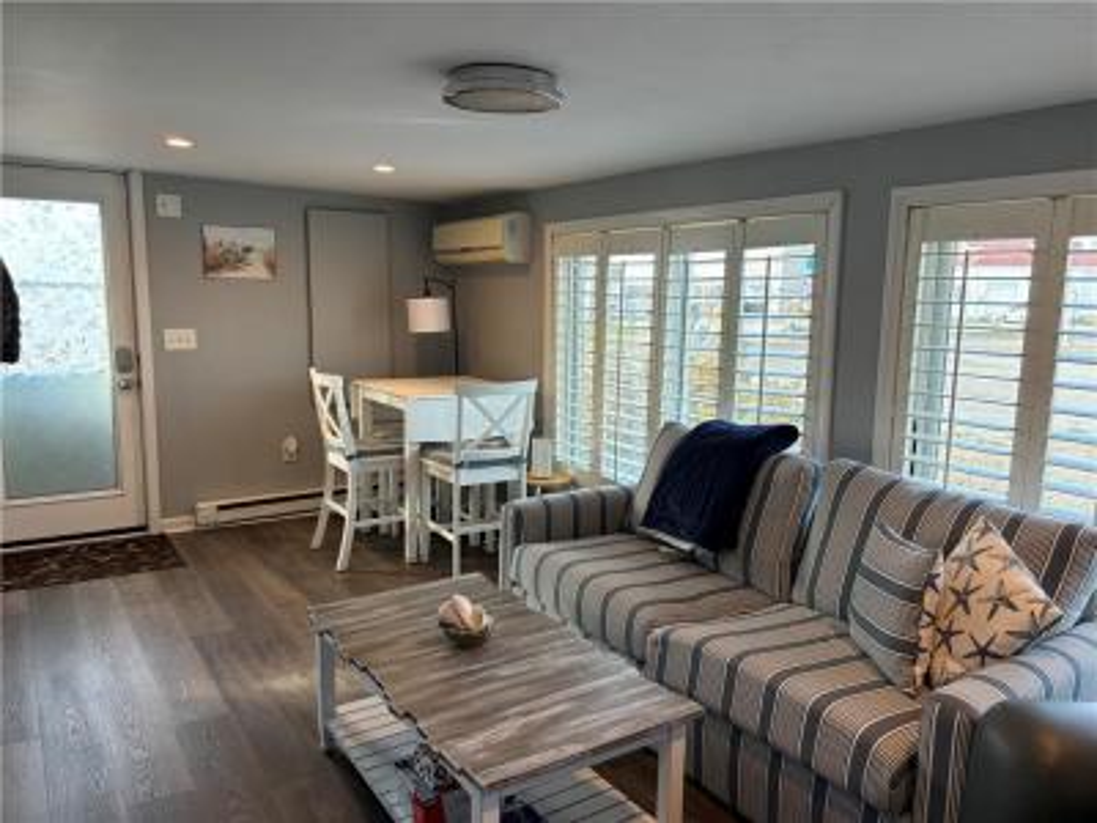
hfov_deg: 67.3
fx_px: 824
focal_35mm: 26
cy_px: 412
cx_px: 548
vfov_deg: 53.1
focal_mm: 5.96
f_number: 1.6
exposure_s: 1/120
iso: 100
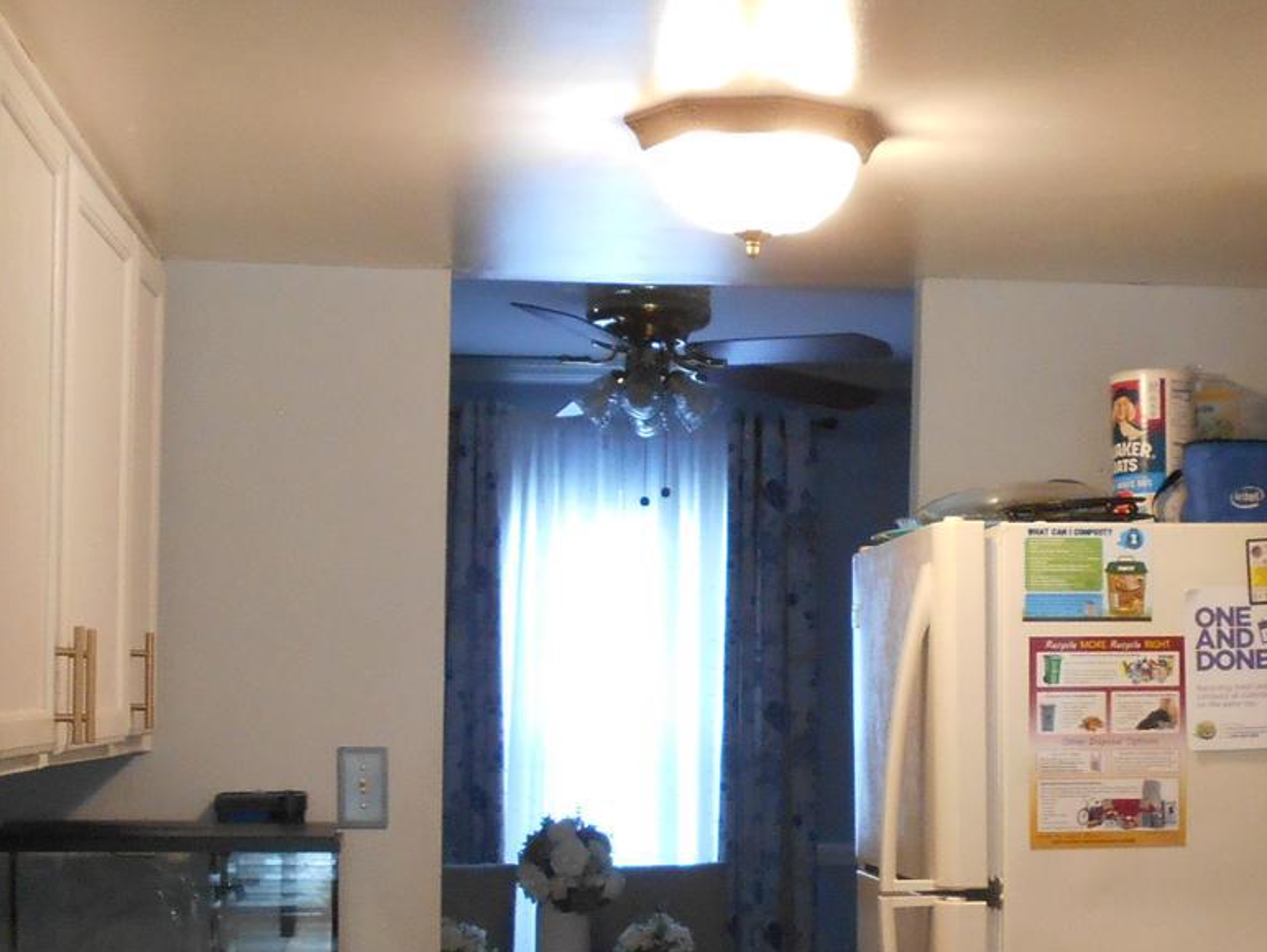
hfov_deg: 28.0
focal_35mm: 69
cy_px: 825
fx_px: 2527
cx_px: 798
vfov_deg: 20.9
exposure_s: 1/30
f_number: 3.2
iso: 220
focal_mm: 4.6
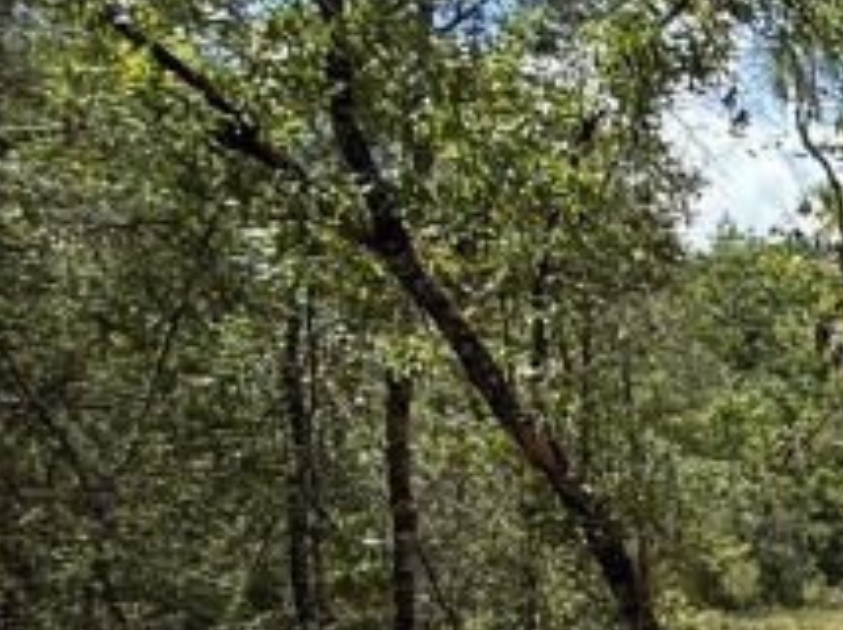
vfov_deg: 20.6
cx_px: 1721
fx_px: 1630
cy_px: 728
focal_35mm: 67
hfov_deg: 18.2
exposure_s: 1/1050
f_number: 2.2
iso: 50
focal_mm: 2.22
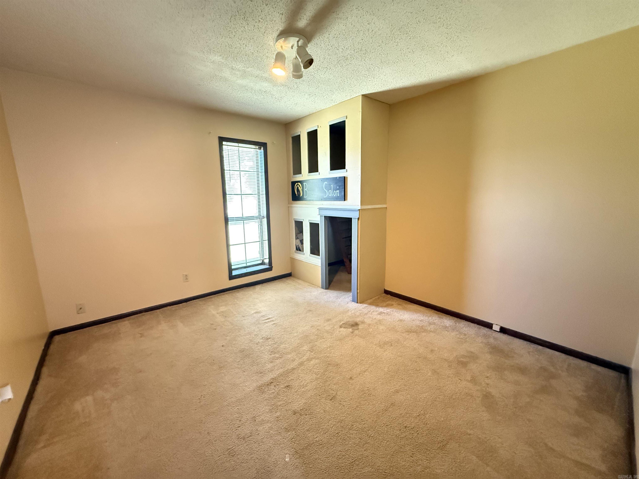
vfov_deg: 85.7
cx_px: 320
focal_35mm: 14
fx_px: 258
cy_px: 240
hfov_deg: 102.1
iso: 1250
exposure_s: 1/40
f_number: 2.2
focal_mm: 2.22
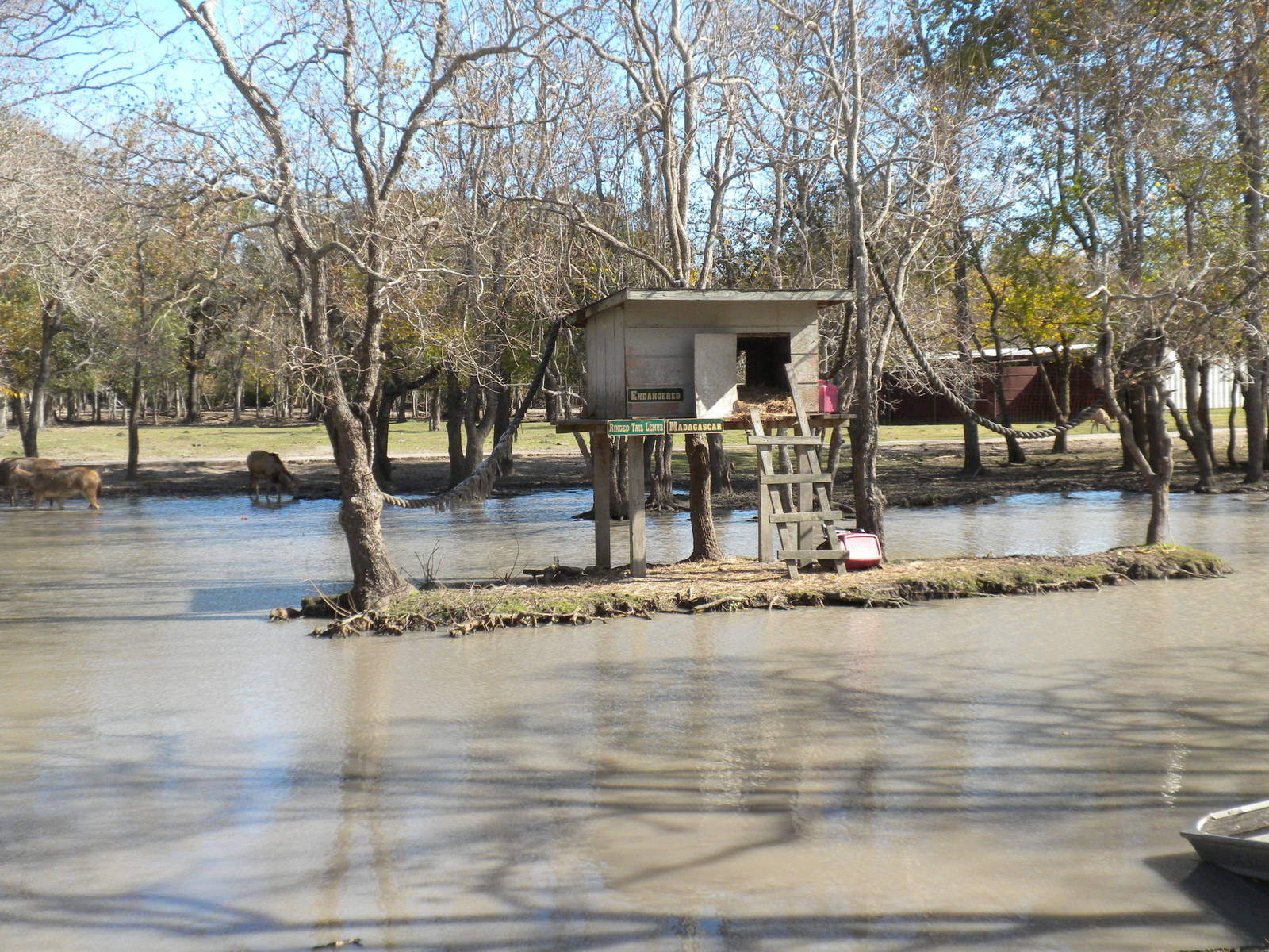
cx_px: 634
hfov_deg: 36.8
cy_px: 476
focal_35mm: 52
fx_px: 1906
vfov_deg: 28.0
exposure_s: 1/470
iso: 141
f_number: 4.3
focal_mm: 9.1
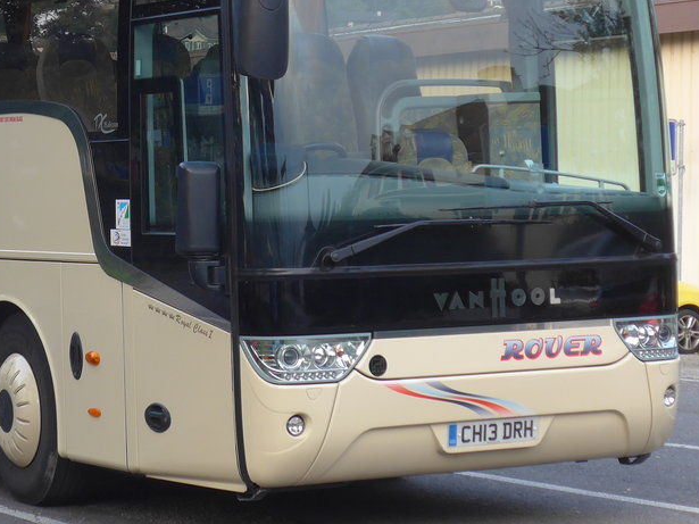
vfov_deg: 12.2
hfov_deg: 16.2
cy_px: 145
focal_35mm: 121
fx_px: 2443
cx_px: 142
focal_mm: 12.7
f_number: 3.7
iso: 100
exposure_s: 1/80
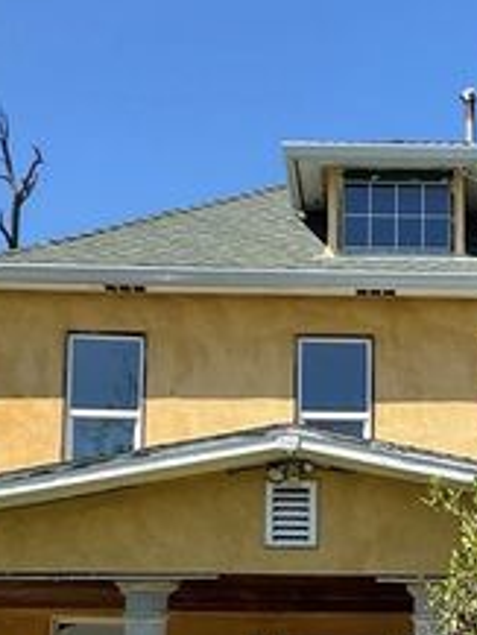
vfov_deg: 21.7
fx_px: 1634
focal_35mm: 89
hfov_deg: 16.3
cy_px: 528
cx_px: 457
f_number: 1.8
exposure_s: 1/1195
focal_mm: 3
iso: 16
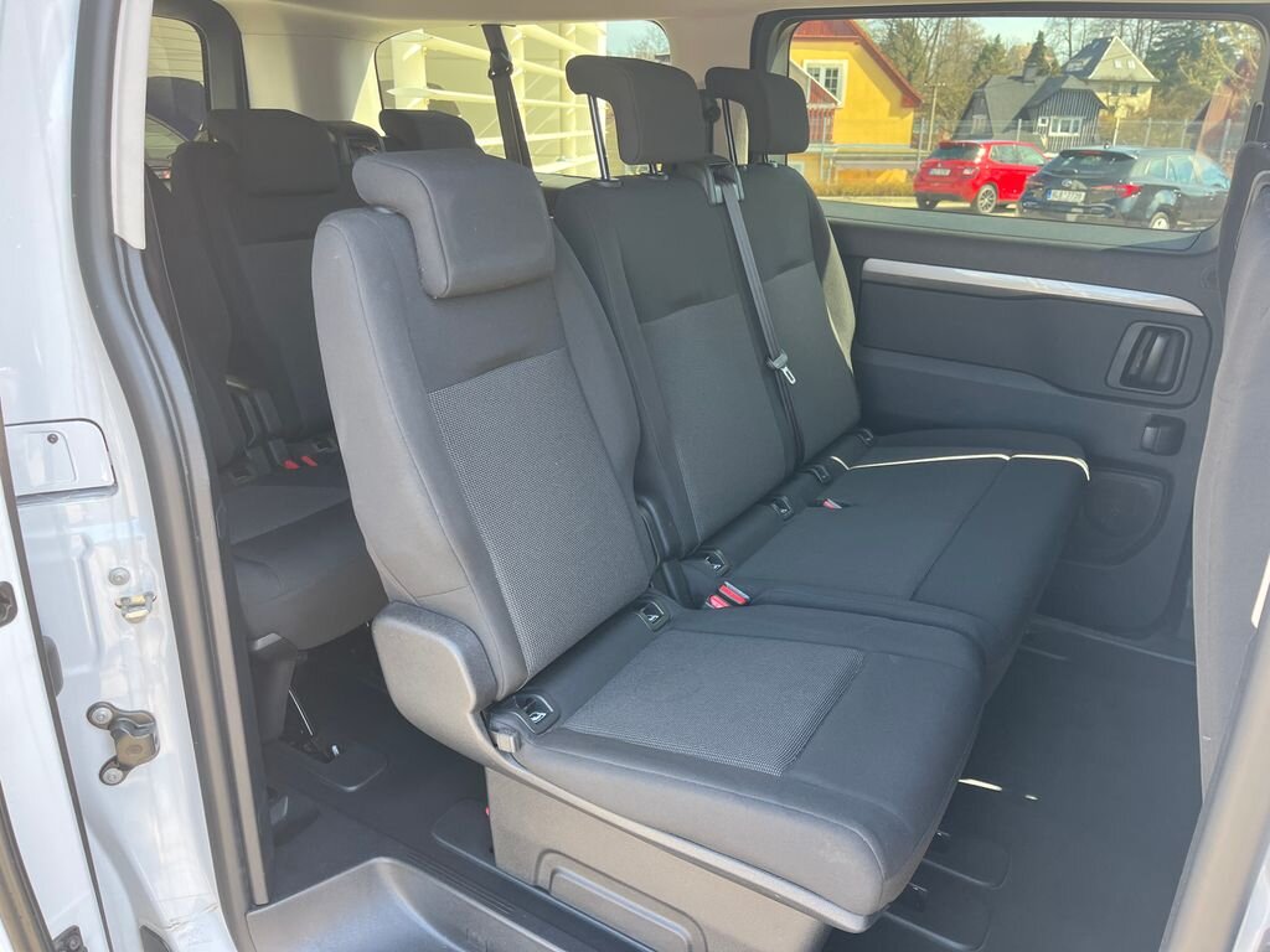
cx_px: 635
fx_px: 954
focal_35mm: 26
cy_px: 476
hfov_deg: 67.3
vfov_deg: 53.1
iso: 80
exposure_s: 1/121
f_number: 1.6
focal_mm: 5.1
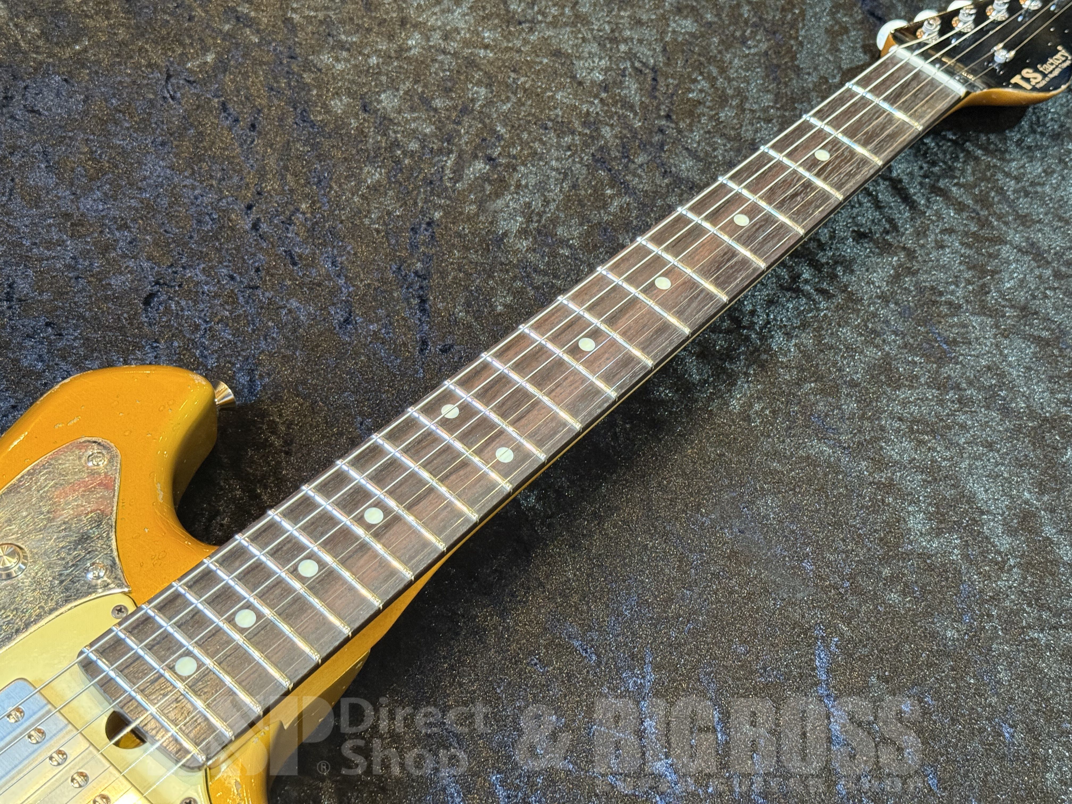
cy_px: 402
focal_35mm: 48
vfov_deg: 30.3
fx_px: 1486
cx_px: 536
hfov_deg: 39.7
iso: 320
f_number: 1.78
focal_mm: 6.76
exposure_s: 1/40
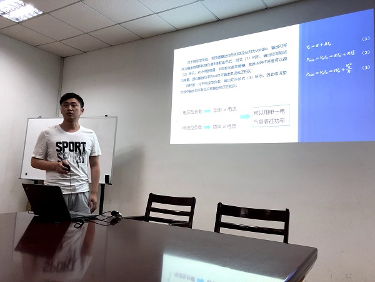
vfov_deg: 49.7
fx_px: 303
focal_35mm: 28
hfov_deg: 63.4
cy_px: 141
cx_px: 188
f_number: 1.8
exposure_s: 1/25
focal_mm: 3.99
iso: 40
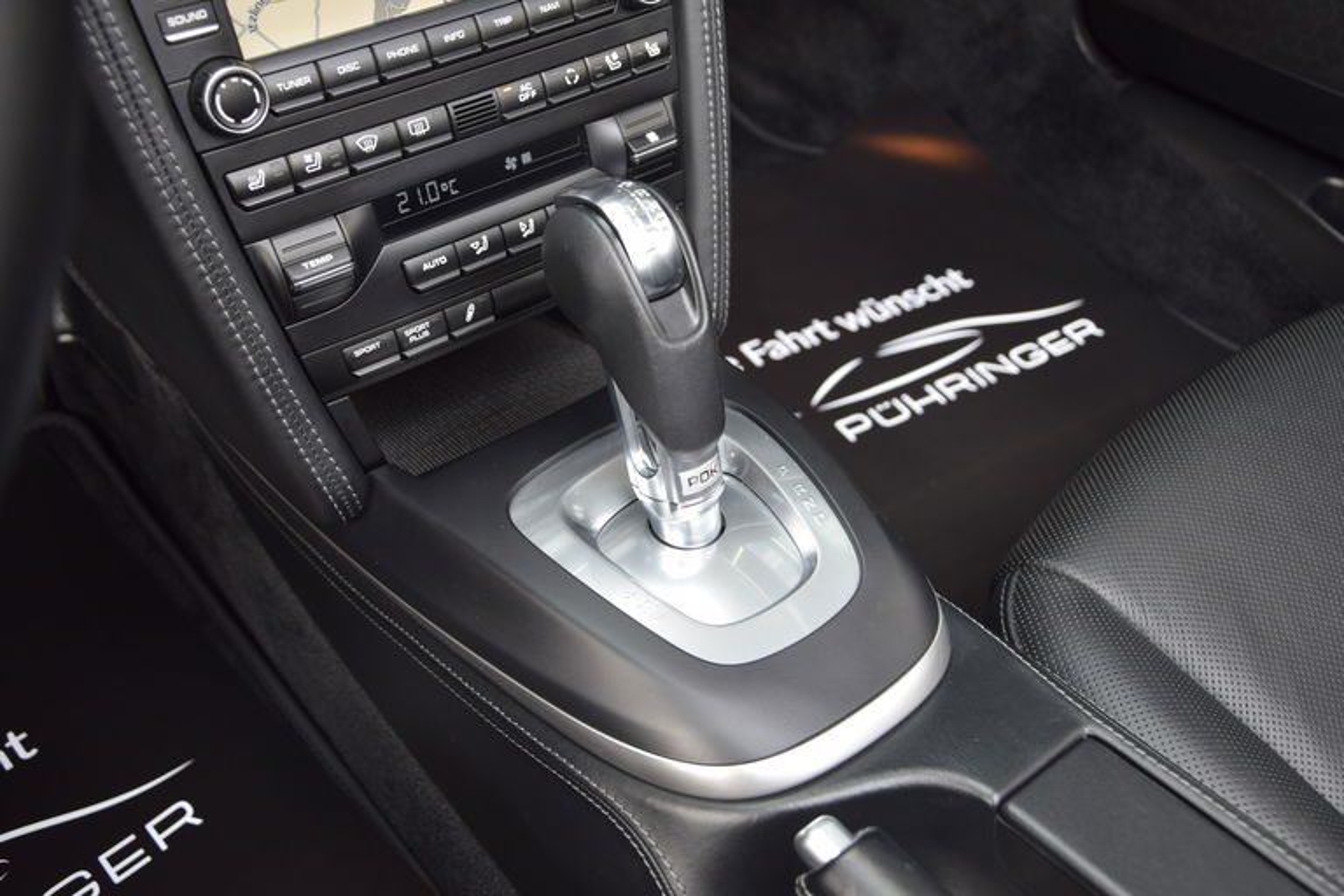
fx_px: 1344
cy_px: 448
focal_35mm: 36
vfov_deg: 36.9
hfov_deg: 53.1
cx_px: 672
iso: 400
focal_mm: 24
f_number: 5
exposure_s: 1/100
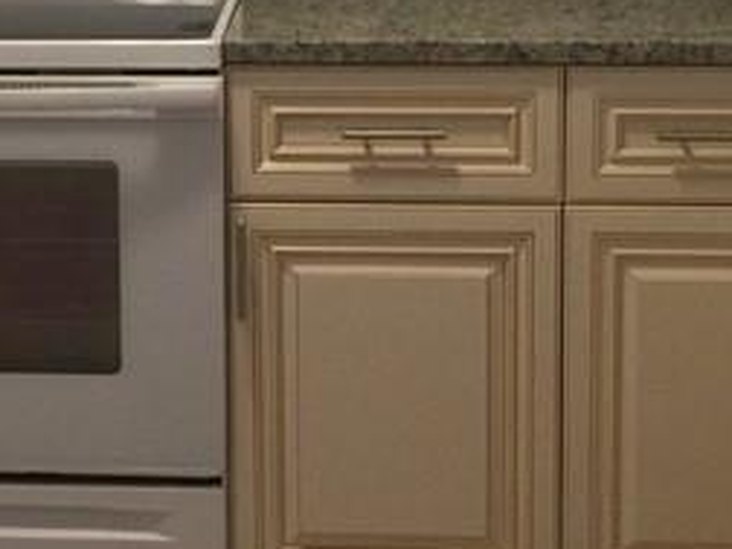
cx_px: 44
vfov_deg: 12.5
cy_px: 76
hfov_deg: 16.4
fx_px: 2495
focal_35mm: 118
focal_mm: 4.15
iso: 40
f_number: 2.2
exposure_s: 1/15
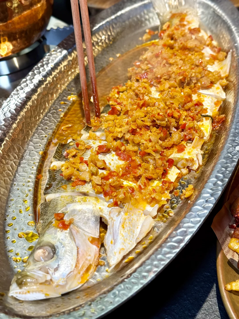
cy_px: 160
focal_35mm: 48
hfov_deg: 30.3
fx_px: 442
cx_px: 120
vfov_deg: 39.7
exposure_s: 1/130
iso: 64
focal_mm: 6.76
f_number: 1.78
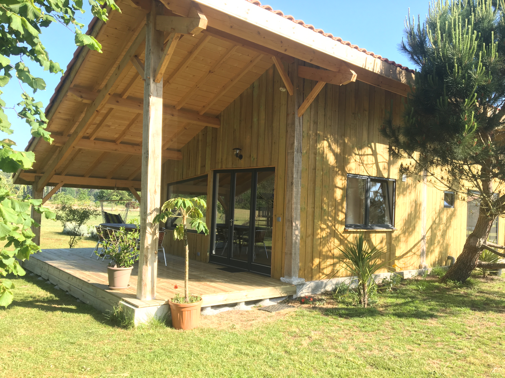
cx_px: 252
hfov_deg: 61.7
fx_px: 423
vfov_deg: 48.2
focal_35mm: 29
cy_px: 189
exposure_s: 1/144
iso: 25
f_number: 2.2
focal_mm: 4.15
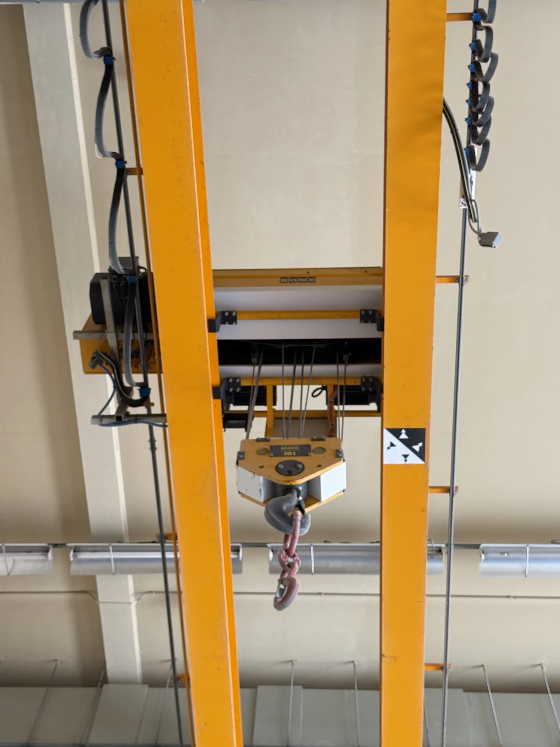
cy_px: 374
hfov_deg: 30.3
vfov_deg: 39.7
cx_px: 280
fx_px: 1035
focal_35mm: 48
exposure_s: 1/60
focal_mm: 6.76
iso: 200
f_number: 1.78
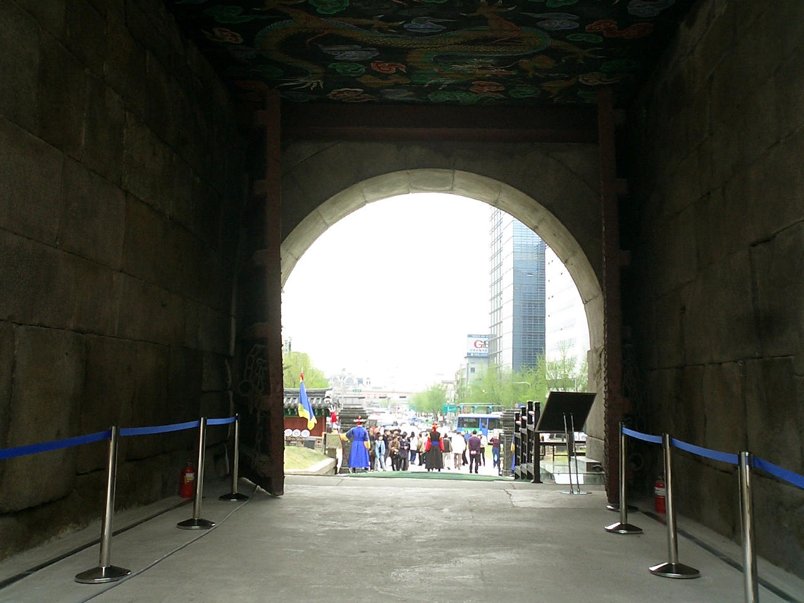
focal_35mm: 37
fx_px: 859
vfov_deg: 38.7
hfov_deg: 50.1
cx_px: 402
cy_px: 302
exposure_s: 1/80
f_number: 3.5
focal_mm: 5.6
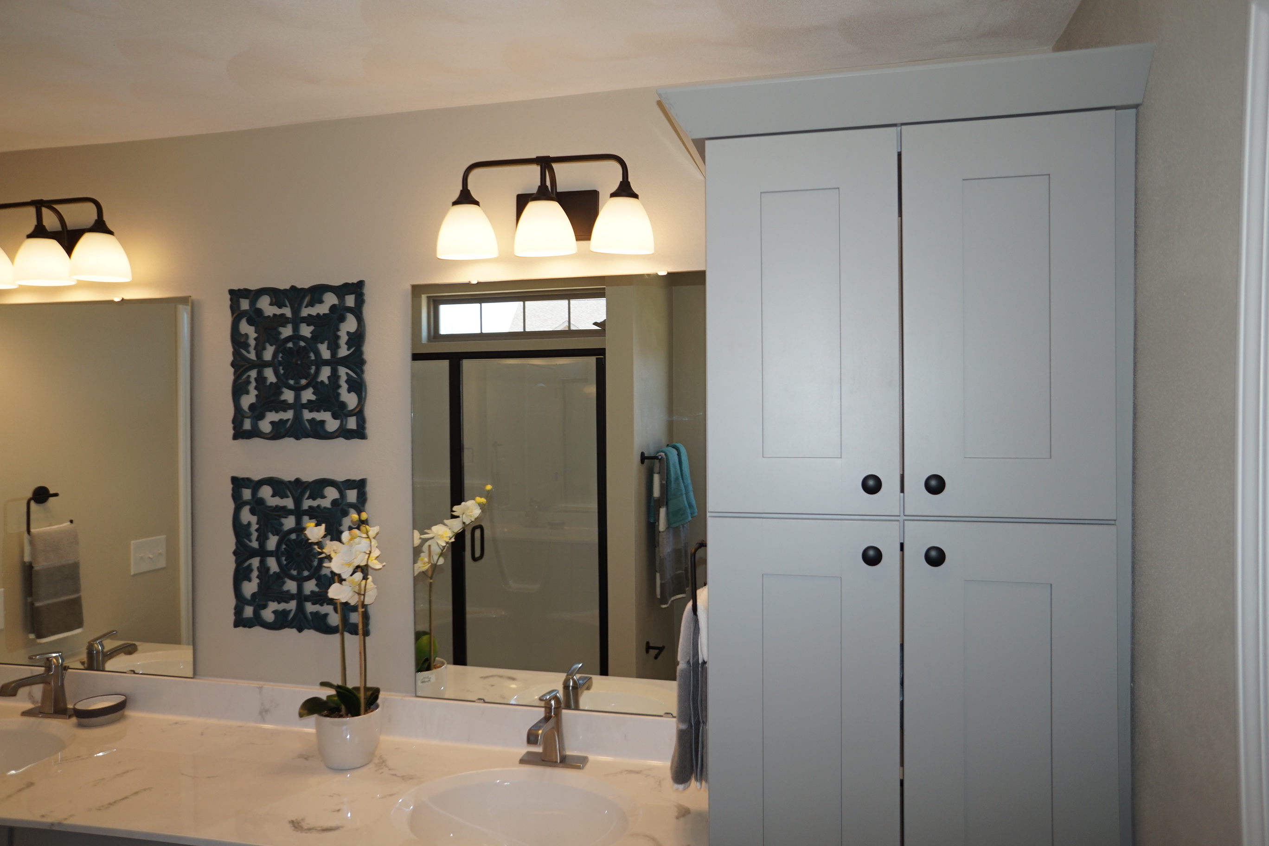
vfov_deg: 53.1
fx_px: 846
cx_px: 634
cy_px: 423
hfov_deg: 73.7
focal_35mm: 24
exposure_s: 1/160
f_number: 4
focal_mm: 16
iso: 160
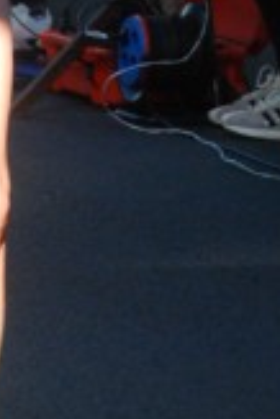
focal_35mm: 525
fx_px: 6110
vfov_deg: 3.9
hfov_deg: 2.6
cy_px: -239
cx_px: -42
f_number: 5.6
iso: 1000
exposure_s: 1/400
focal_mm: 95
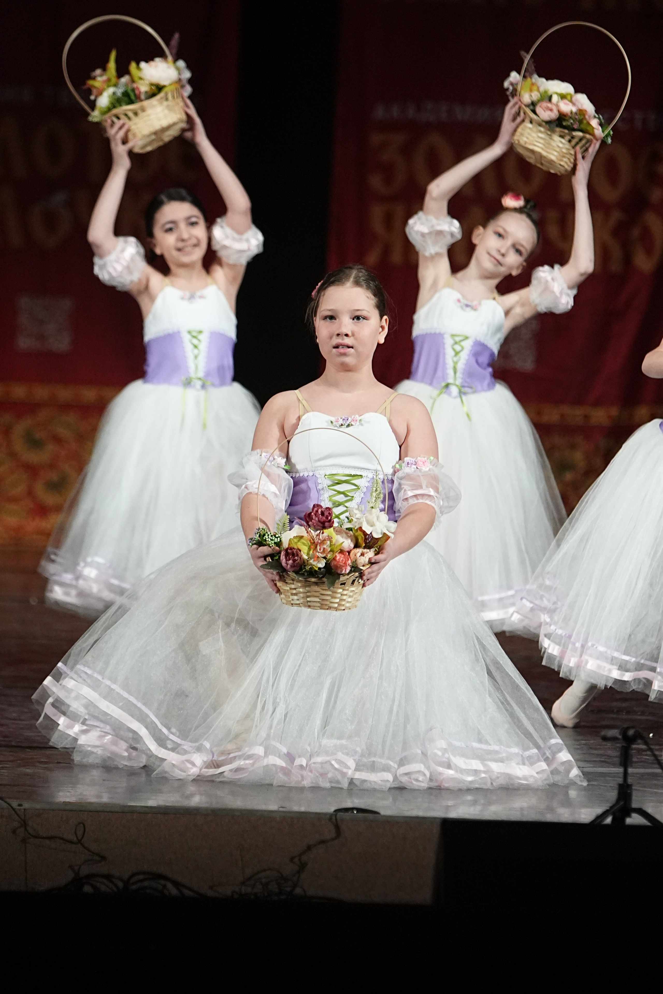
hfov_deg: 6.1
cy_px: 497
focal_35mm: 225
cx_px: 332
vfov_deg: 9.1
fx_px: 6215
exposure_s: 1/500
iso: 4000
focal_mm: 150
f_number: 2.8
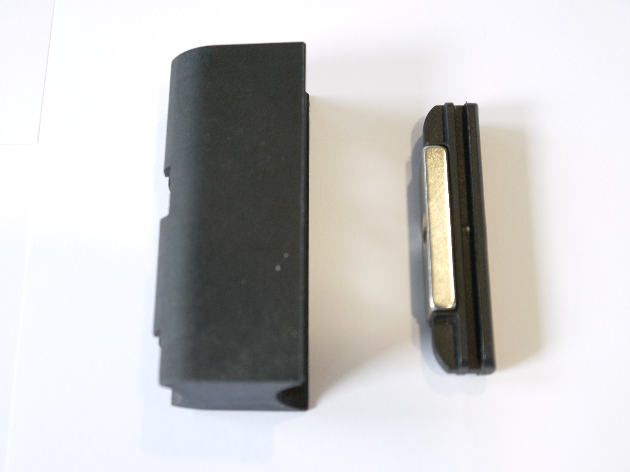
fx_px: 1128
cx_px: 315
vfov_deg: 23.7
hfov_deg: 31.2
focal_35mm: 62
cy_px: 236
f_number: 5
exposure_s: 1/30
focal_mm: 31
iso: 400
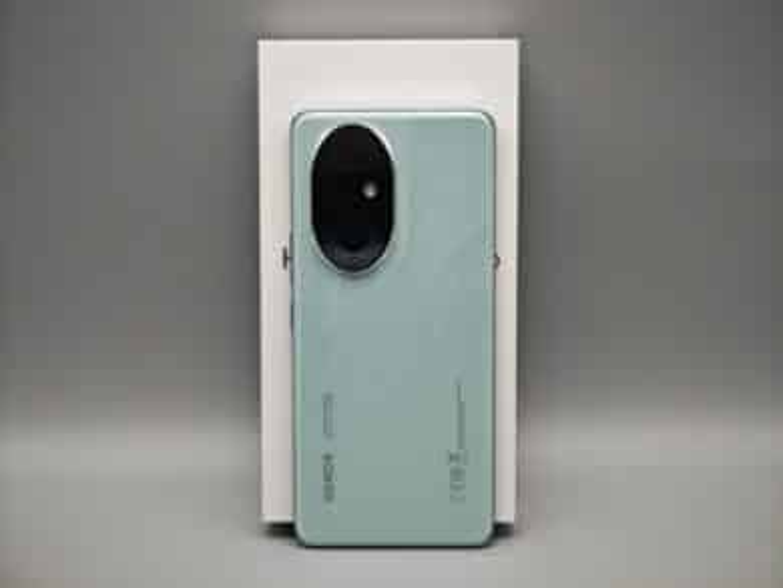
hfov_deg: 26.0
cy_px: 294
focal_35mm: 75
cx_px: 392
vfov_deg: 19.7
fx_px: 1698
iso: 50
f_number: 1.8
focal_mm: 12.28
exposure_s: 1/167
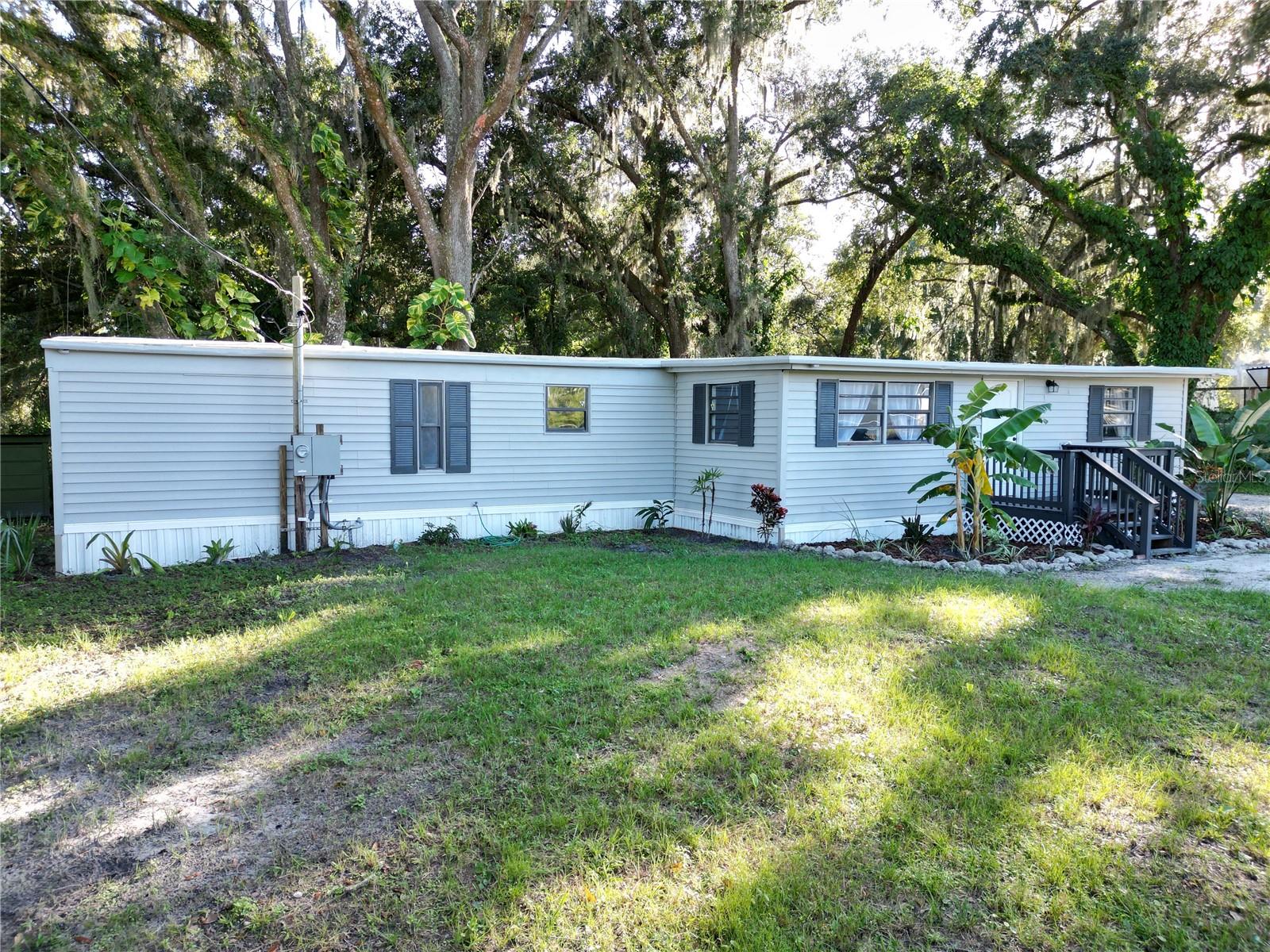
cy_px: 476
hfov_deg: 71.6
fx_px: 881
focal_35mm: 24
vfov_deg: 56.8
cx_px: 635
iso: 130
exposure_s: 1/320
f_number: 1.7
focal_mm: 6.72
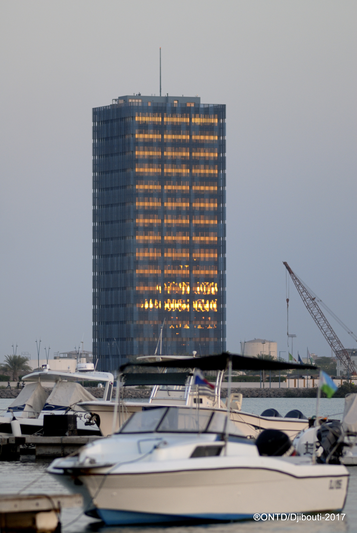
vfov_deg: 7.6
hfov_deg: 5.1
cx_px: 178
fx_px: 4005
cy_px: 266
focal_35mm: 270
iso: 200
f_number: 2.8
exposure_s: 1/320
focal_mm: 180
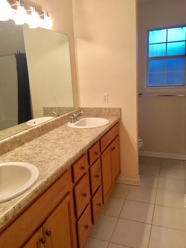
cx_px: 93
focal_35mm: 29
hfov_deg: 48.2
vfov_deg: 61.7
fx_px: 208
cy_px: 124
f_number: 2.2
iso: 40
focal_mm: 4.15
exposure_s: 1/30
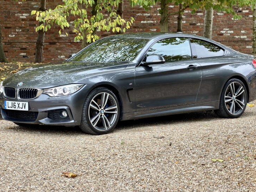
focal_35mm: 110
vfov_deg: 13.5
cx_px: 127
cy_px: 101
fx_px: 813
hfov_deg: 17.9
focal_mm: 16.89
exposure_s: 1/121
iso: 80
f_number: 2.8
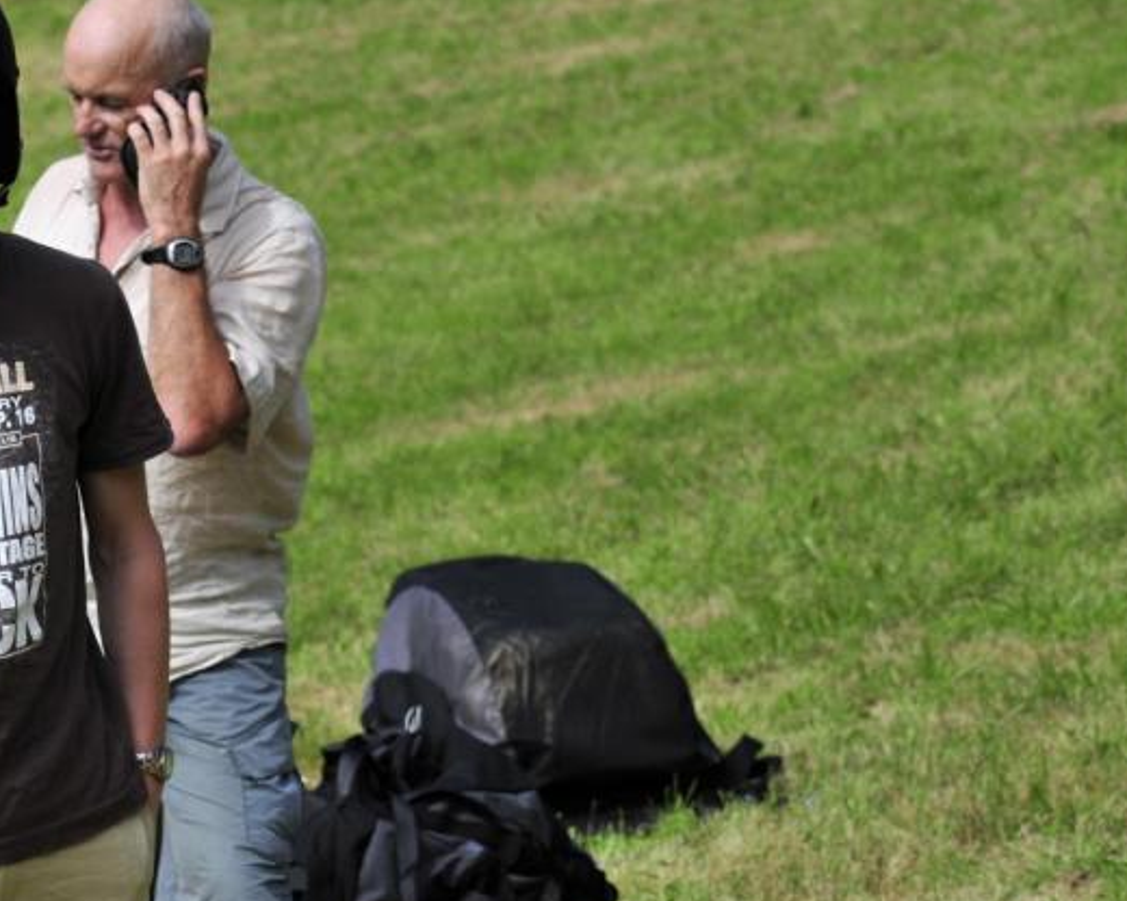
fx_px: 6471
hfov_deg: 9.9
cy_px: 557
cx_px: 50
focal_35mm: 194
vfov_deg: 8.0
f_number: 5.6
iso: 250
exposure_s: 1/1600
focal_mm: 70
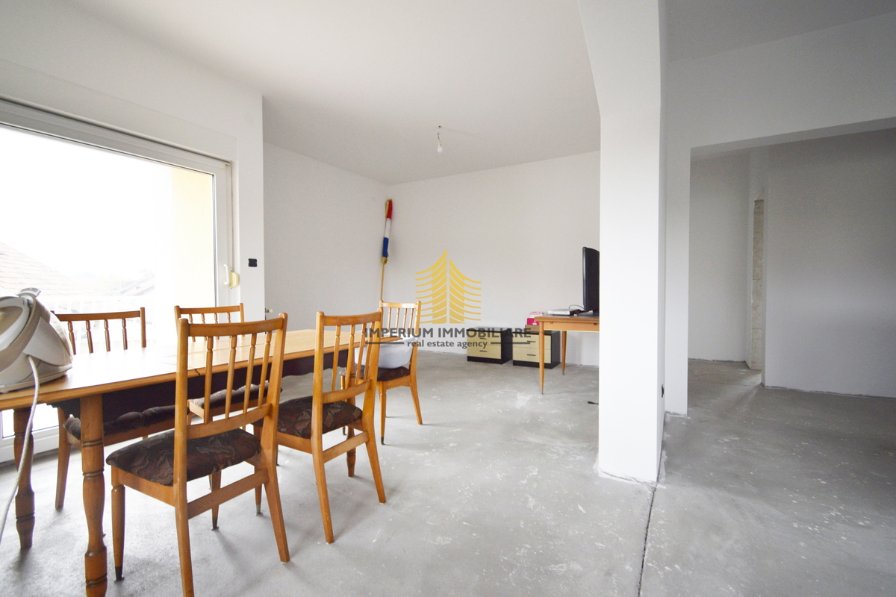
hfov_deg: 100.4
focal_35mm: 15
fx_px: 373
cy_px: 298
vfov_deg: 77.3
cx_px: 448
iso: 200
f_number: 4.5
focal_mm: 10
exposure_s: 1/25
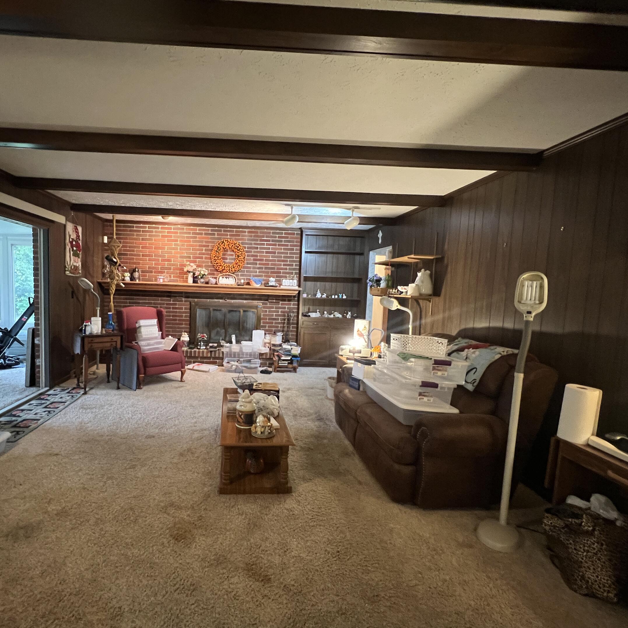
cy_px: 318
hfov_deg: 86.5
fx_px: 328
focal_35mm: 16
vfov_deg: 87.4
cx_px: 255
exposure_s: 1/40
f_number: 1.8
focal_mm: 1.57
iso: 640
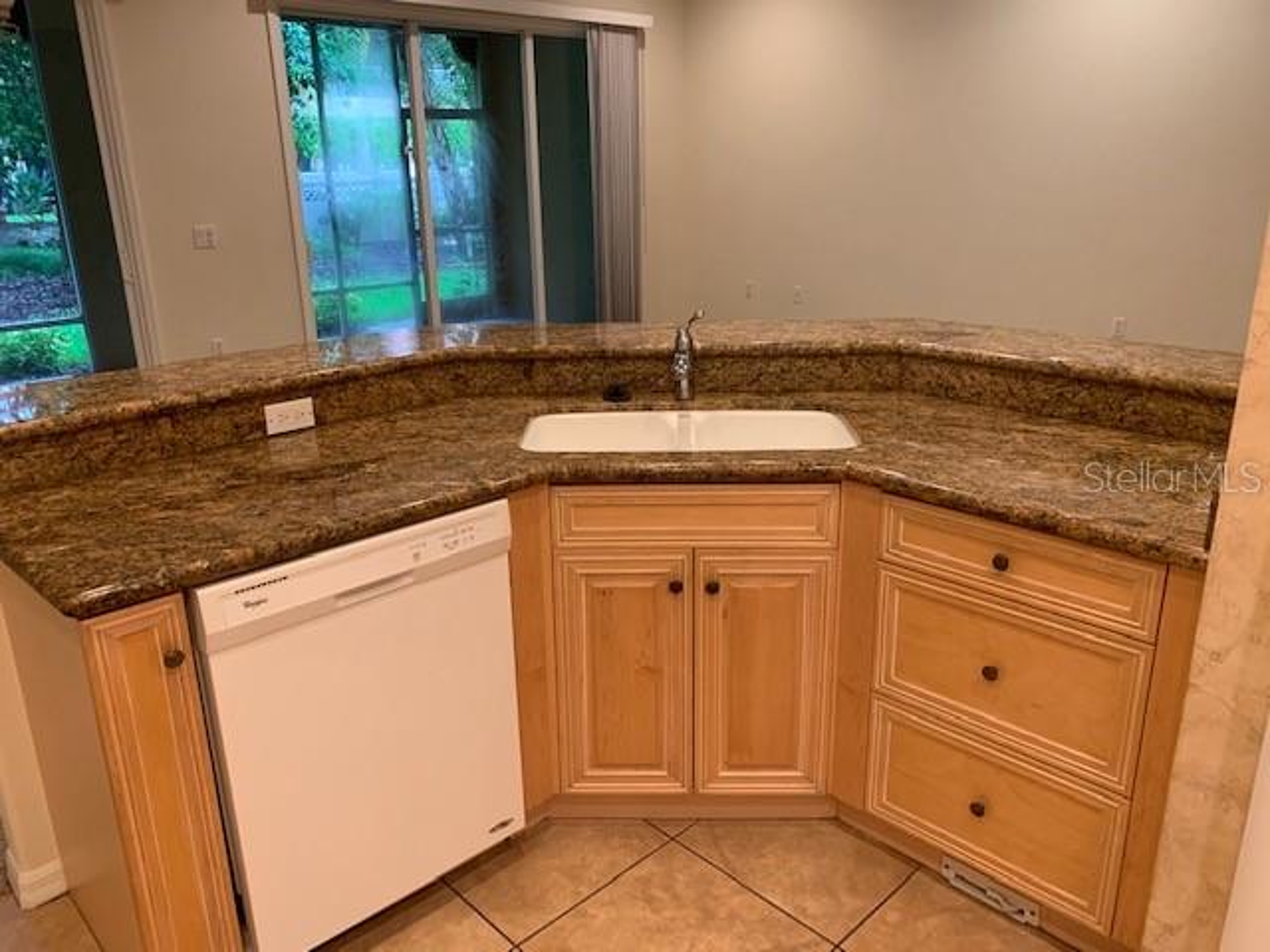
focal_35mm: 26
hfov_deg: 67.3
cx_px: 635
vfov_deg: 53.1
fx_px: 954
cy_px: 476
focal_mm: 4.25
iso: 200
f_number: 1.8
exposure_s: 1/60
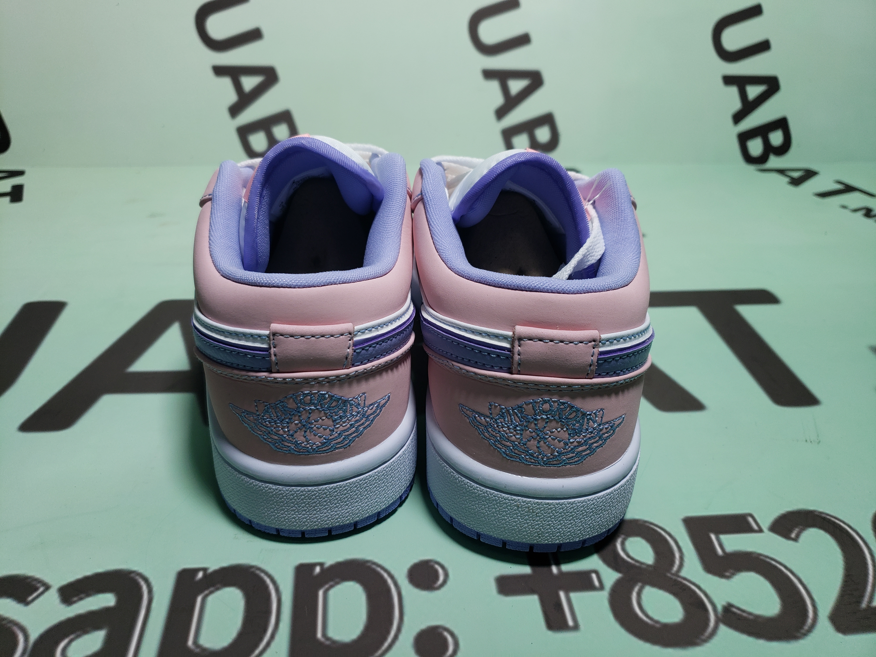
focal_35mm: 26
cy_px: 328
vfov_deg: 53.1
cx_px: 438
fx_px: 658
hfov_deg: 67.3
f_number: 1.5
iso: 50
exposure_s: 1/433
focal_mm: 4.3
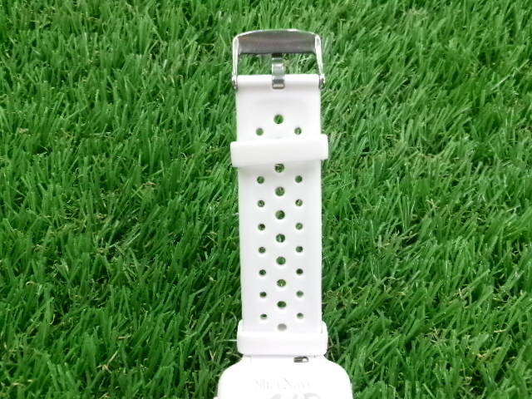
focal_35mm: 28
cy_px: 200
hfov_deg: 63.4
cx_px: 266
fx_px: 430
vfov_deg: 49.7
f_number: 3.9
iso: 800
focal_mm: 5.1
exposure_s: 1/42
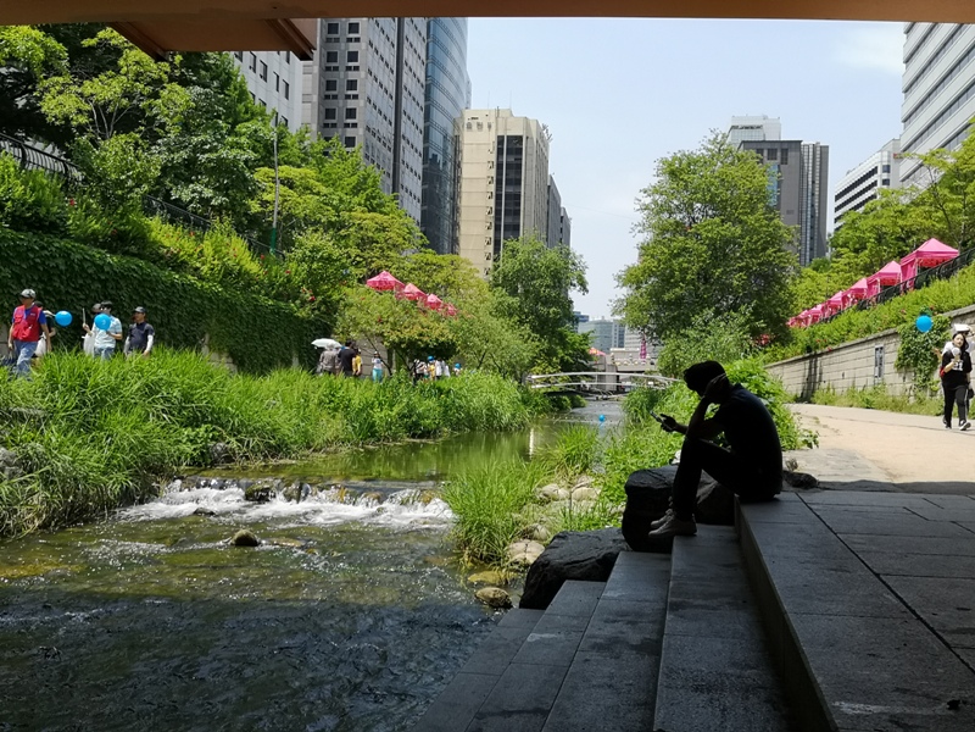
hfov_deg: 51.4
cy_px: 366
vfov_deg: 39.7
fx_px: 1014
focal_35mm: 36
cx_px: 488
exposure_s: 1/1344
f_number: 1.8
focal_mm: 3.95
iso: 50
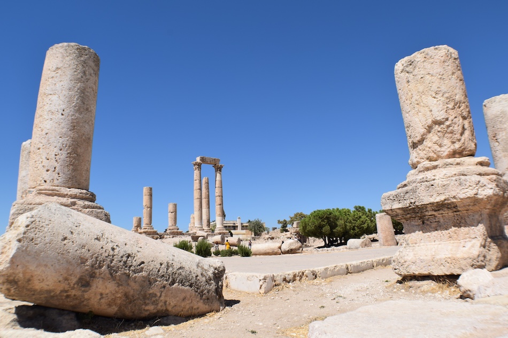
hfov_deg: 57.2
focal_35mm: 33
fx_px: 466
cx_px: 254
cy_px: 169
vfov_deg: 40.0
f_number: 10
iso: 200
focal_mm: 22
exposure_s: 1/400
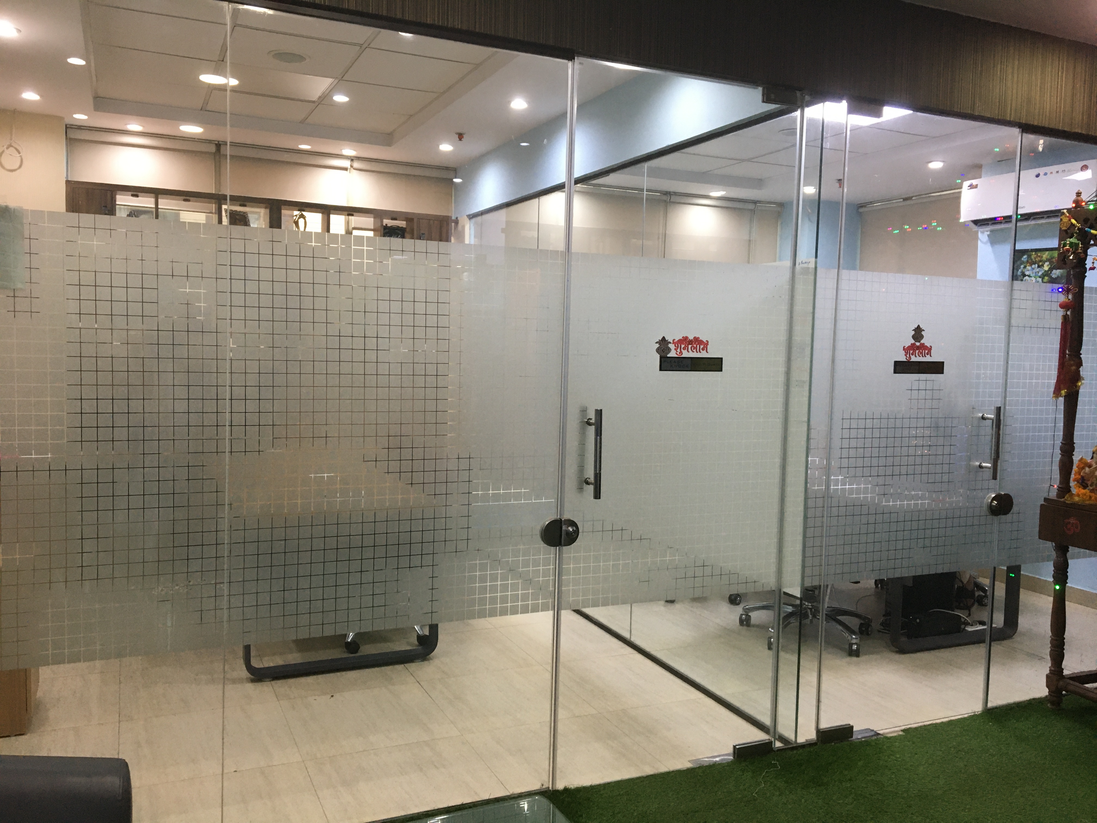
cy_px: 412
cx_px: 548
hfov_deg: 61.7
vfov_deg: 48.2
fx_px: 919
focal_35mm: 29
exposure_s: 1/33
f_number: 2.2
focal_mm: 4.15
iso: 125
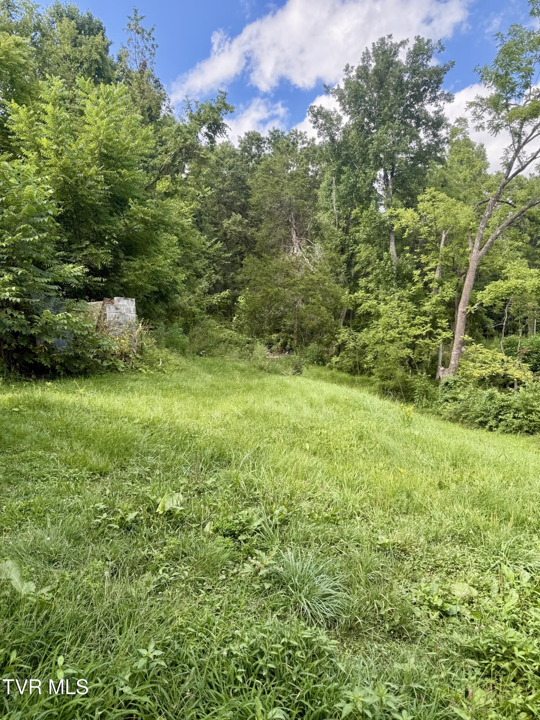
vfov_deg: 71.6
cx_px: 270
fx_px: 499
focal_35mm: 24
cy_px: 360
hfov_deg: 56.8
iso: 80
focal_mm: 6.76
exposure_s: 1/683
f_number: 1.78
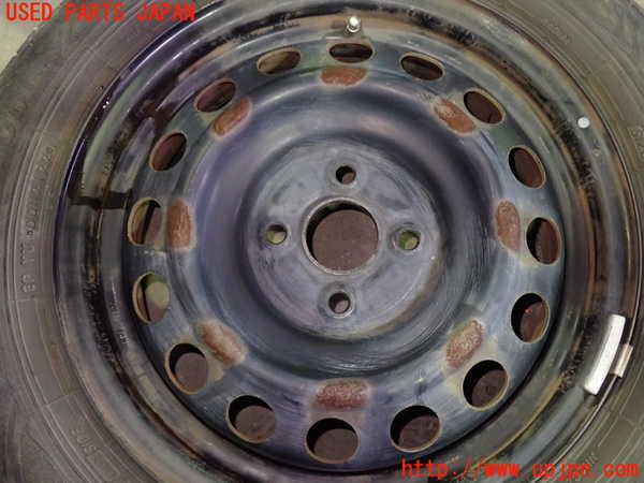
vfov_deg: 46.8
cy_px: 242
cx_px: 322
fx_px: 558
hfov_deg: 60.0
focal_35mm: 30
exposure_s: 1/20
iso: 800
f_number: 2.3
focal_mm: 5.4
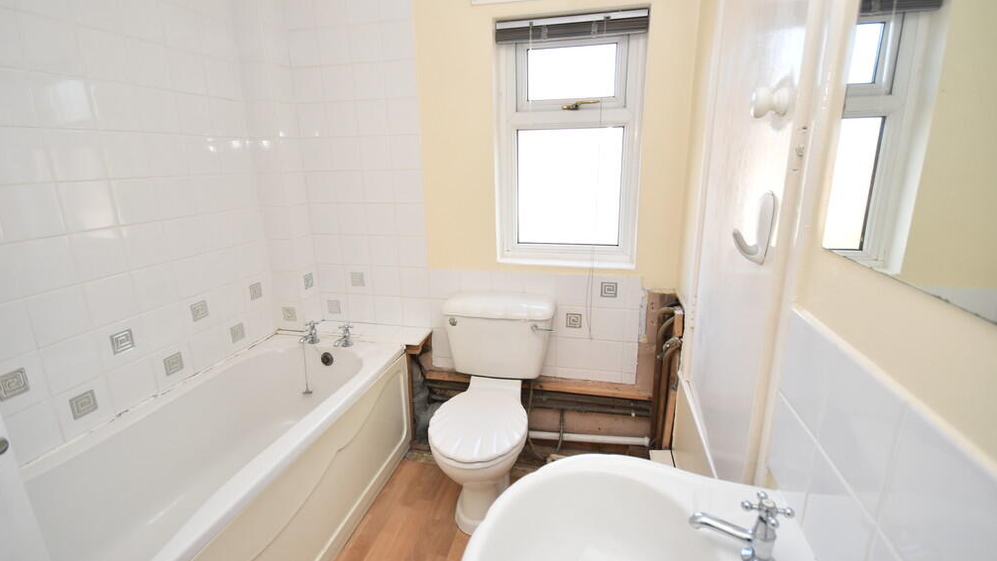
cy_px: 268
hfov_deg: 99.4
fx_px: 423
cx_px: 496
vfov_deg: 67.1
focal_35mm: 16
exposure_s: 1/200
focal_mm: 10
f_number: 5
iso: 720
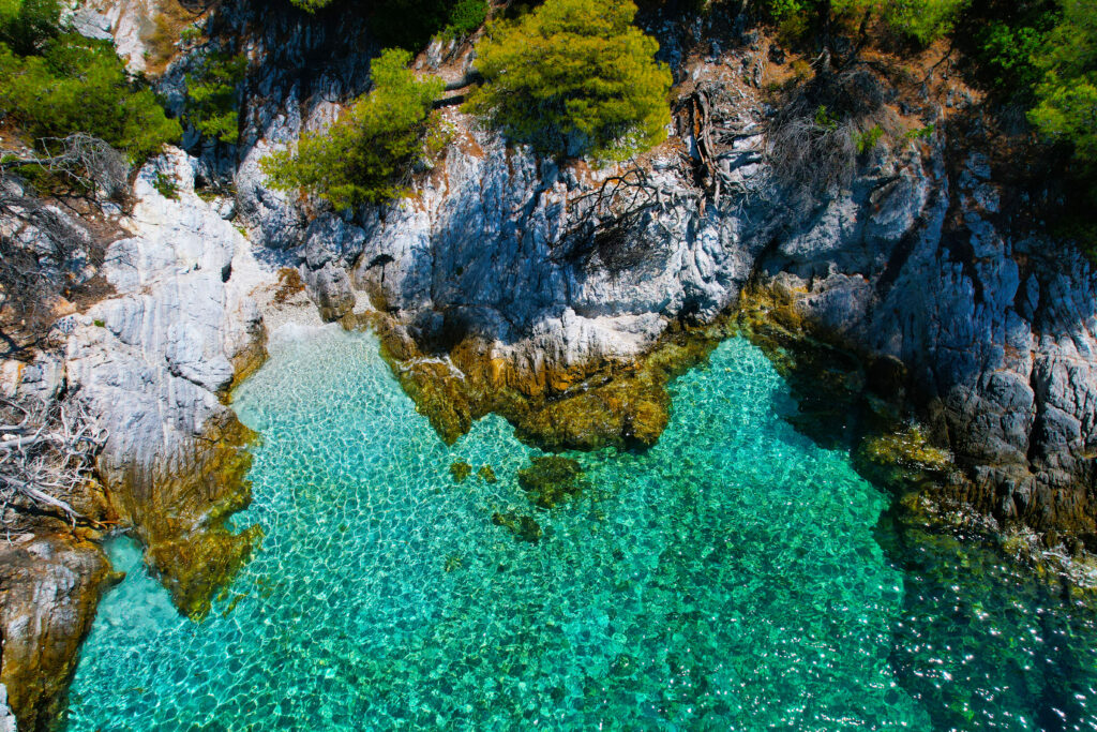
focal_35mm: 22
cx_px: 548
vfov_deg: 57.2
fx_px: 670
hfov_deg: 78.6
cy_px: 366
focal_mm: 8.38
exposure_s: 1/1000
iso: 110
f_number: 2.8
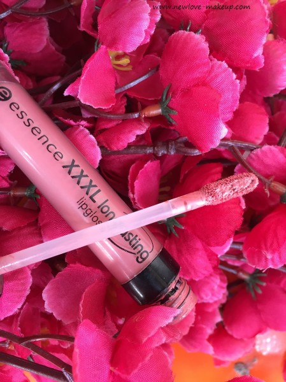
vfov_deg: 61.7
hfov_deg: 48.2
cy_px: 191
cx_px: 143
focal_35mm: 29
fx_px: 320
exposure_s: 1/33
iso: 80
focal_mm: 4.15
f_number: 2.2
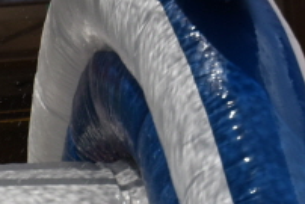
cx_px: -299
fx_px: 4900
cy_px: 370
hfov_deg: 3.5
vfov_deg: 2.4
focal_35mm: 578
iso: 200
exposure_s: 1/320
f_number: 9
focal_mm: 78
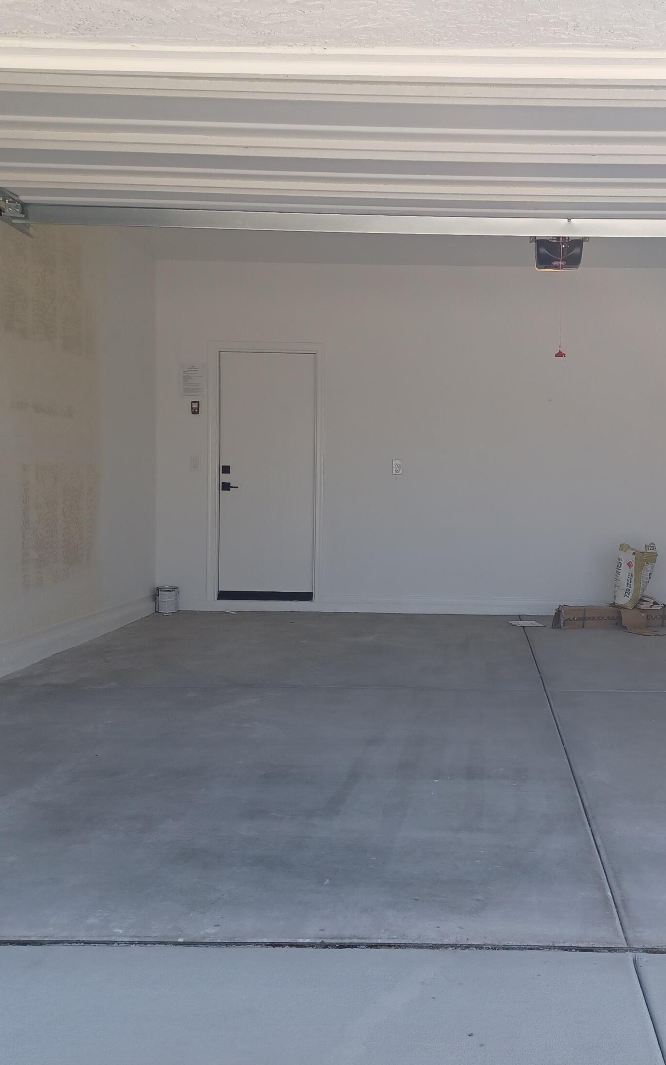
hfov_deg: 34.8
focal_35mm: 36
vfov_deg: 54.0
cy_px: 534
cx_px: 478
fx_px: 1045
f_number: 1.8
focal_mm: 4.6
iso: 32
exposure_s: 1/123
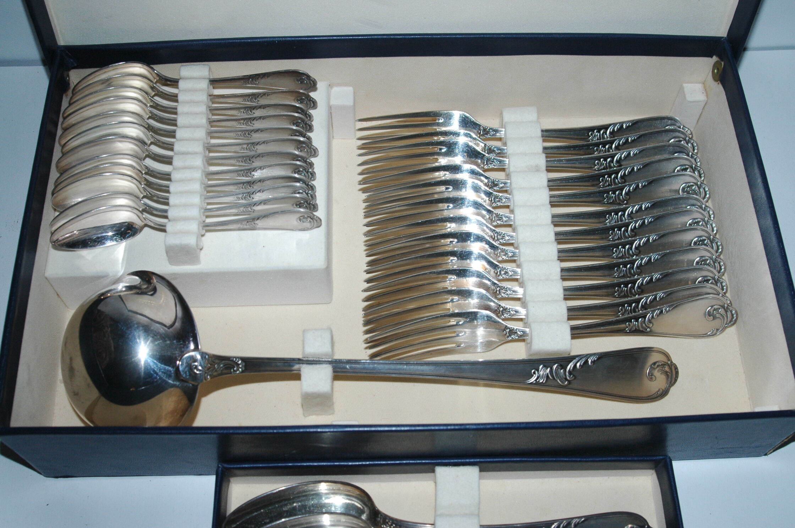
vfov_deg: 31.8
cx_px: 398
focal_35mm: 42
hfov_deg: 46.4
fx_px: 926
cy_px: 264
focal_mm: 28
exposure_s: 1/125
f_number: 7.1
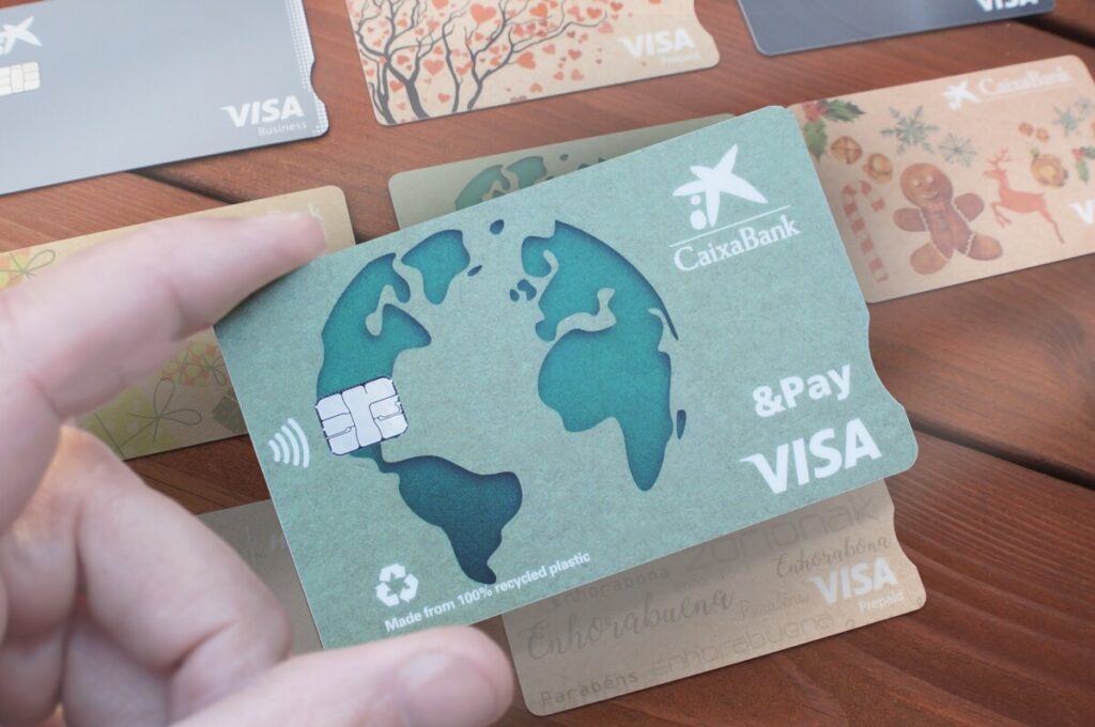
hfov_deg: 29.9
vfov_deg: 20.1
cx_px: 548
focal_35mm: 68
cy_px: 364
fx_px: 2051
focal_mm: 45
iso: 100
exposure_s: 1/100
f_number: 5
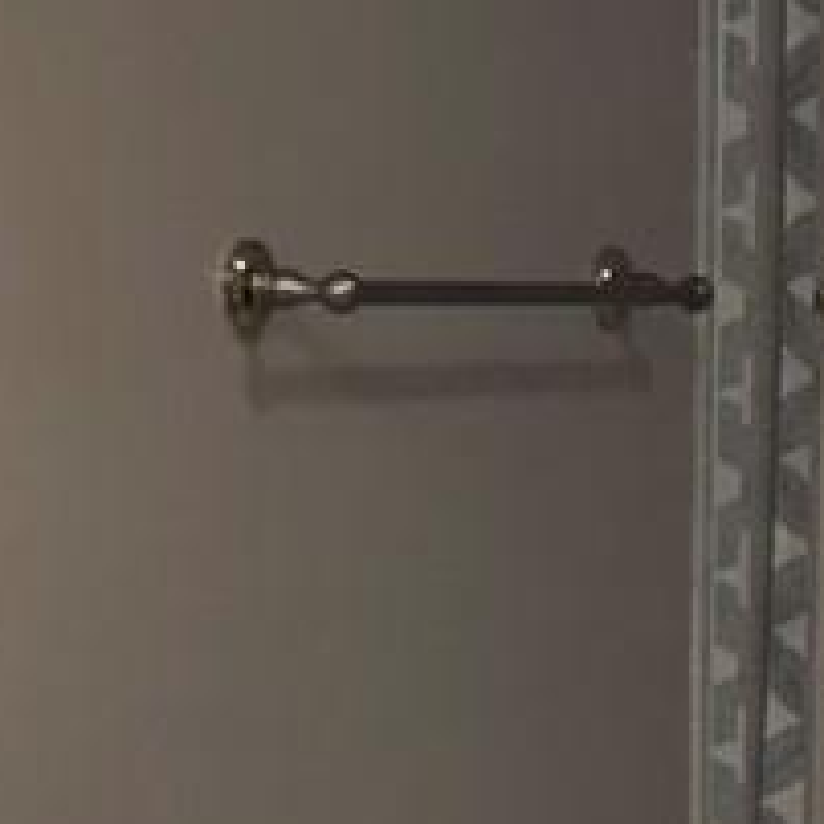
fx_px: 4524
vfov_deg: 10.4
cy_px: 653
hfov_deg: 10.3
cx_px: 820
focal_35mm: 168
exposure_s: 1/138
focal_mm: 6.86
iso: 64
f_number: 1.78
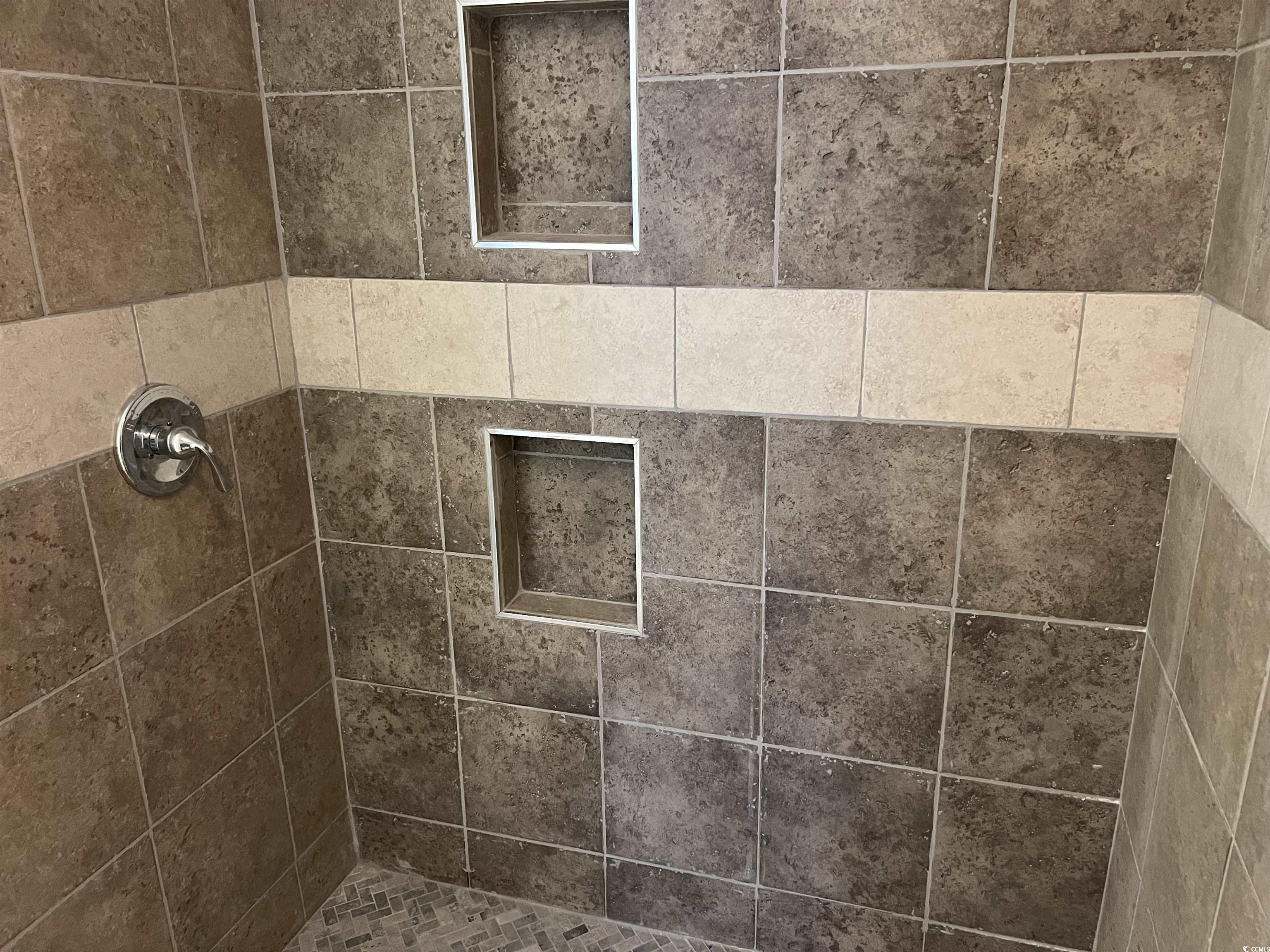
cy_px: 476
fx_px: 954
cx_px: 635
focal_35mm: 26
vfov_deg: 53.1
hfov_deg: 67.3
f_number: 1.5
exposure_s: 1/40
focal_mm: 5.7
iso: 500
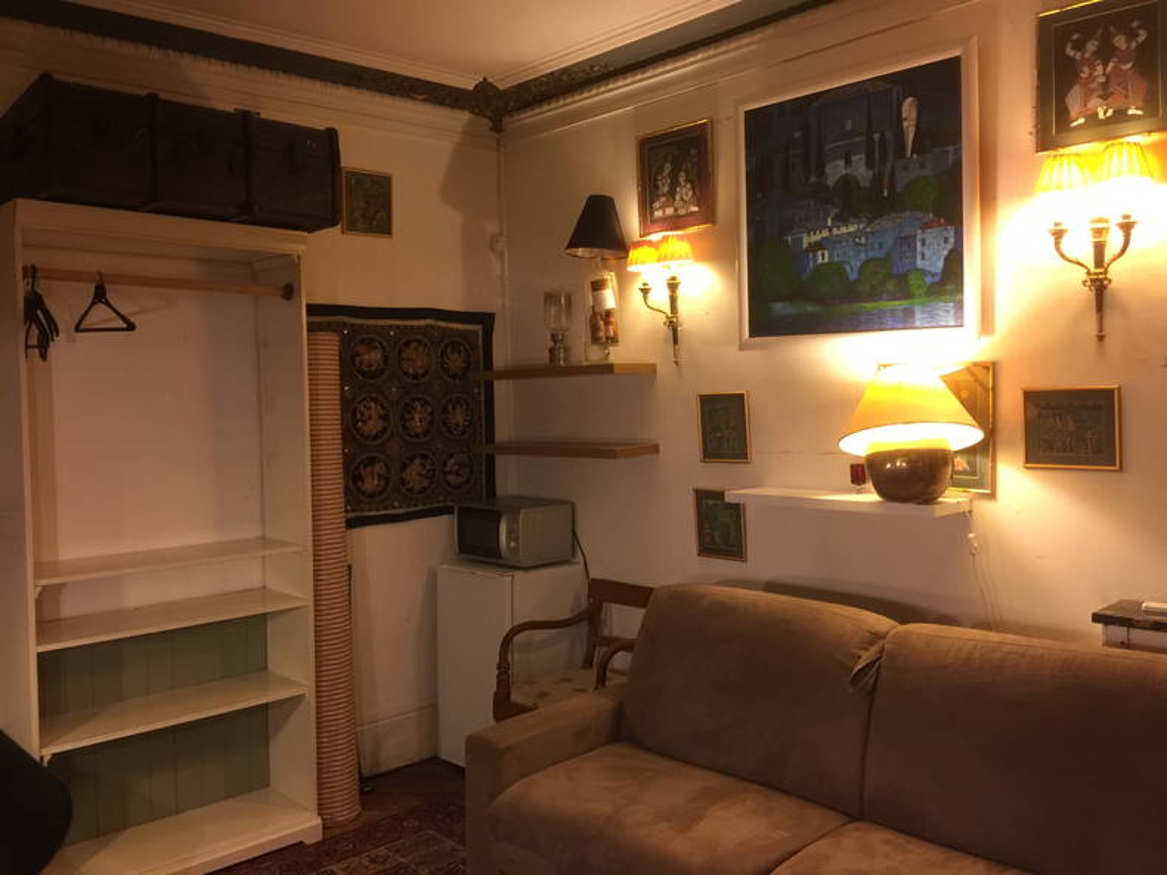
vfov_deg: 48.2
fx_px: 977
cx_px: 584
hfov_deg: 61.7
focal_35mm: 29
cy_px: 438
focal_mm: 4.15
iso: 125
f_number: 2.2
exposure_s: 1/17
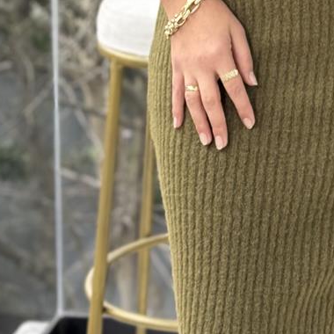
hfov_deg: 11.6
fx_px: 1627
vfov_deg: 11.3
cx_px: 357
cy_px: -147
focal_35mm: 149
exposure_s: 1/340
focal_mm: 6.76
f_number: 1.78
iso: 100
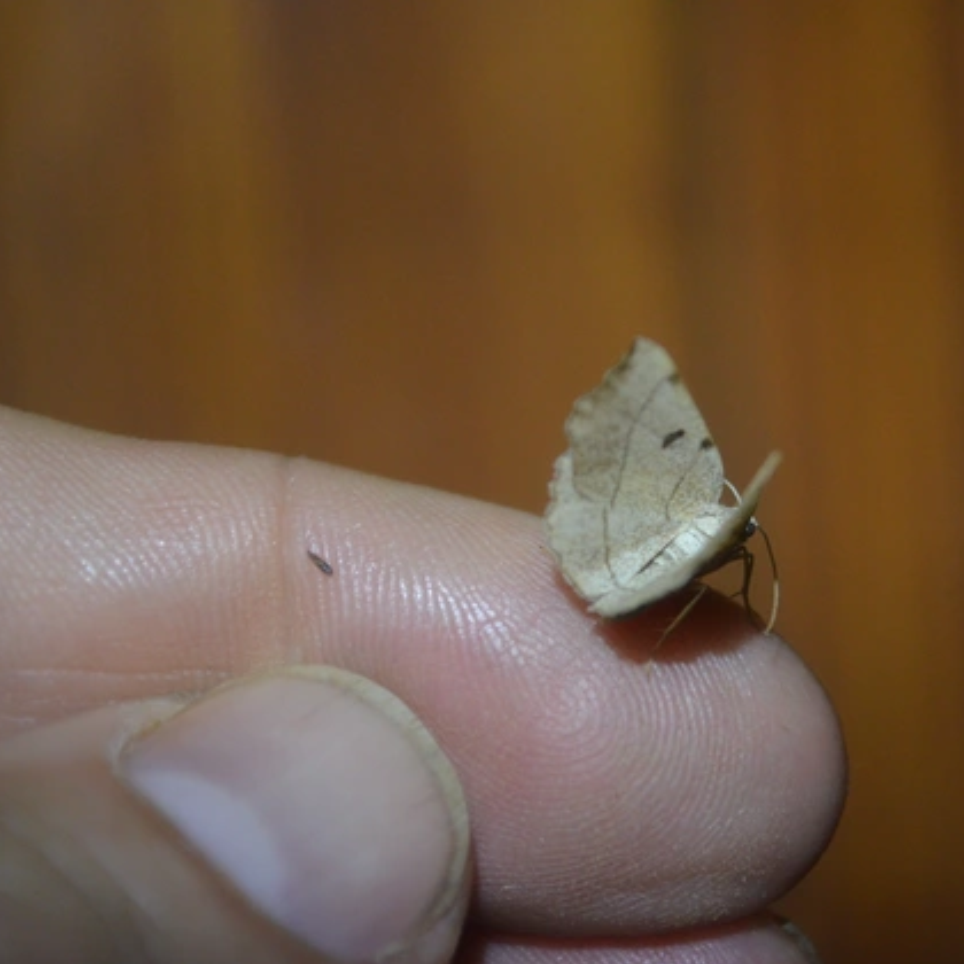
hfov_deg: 16.3
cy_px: 483
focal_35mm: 107
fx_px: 3360
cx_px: 638
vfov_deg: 16.3
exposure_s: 1/50
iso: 1600
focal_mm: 55
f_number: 5.6
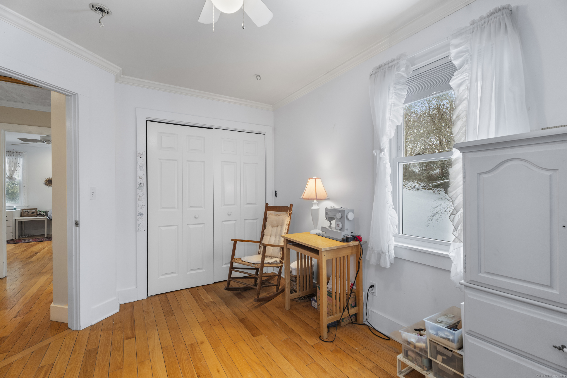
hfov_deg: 96.7
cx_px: 284
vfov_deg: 73.7
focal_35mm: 16
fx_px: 252
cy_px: 189
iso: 320
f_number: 7.1
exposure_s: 1/3
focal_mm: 16
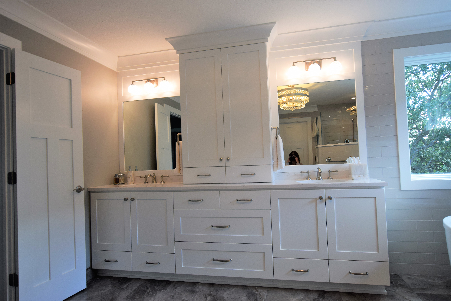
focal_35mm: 21
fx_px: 263
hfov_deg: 81.2
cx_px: 226
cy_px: 150
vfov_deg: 59.5
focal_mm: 14
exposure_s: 1/100
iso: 400
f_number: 5
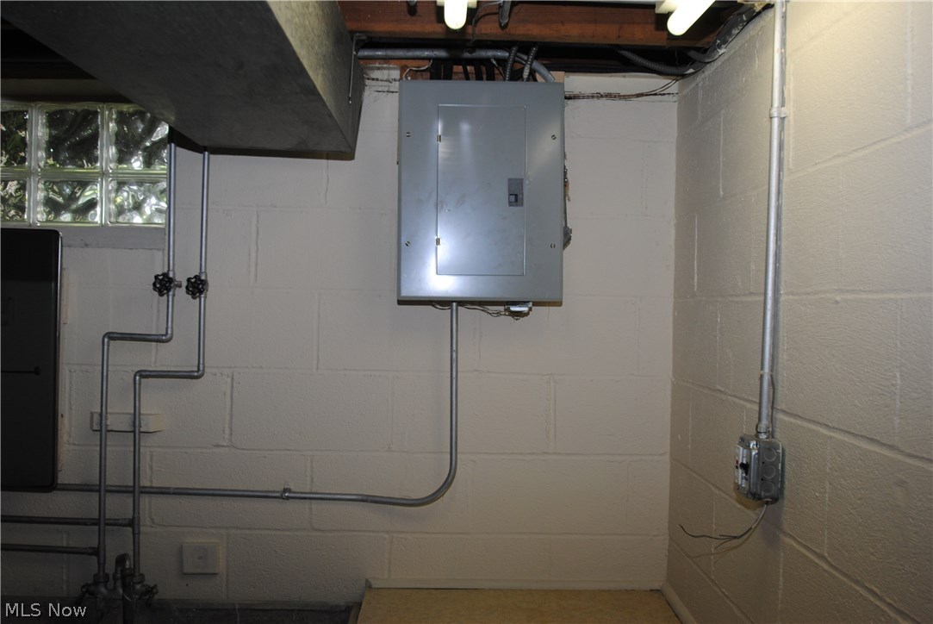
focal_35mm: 36
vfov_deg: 36.9
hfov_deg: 53.1
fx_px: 934
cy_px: 312
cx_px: 466
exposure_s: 1/60
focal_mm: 24
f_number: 4.5
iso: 200
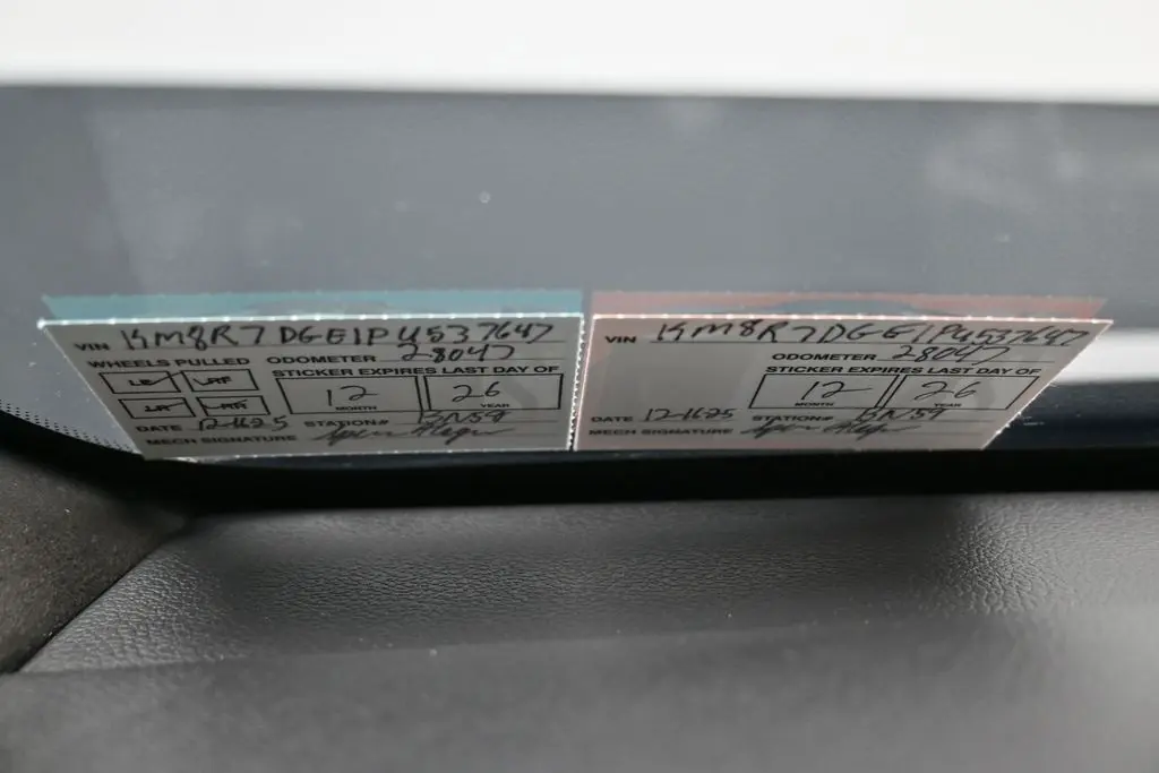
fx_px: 1207
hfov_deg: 51.3
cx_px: 580
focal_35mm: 38
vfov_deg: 35.5
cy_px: 386
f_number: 4.2
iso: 500
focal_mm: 25
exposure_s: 1/125
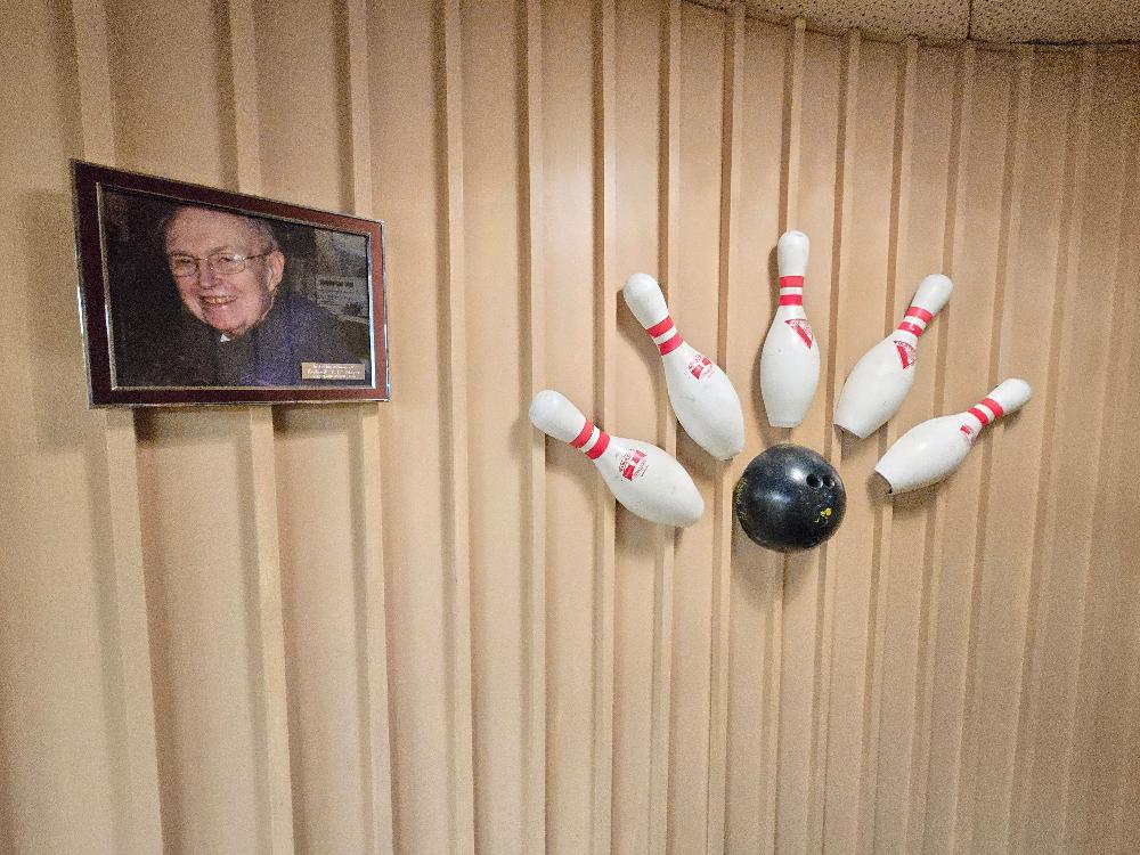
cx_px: 570
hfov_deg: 106.2
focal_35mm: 13
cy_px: 428
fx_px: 428
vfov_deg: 89.9
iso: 1250
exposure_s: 1/60
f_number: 2.2
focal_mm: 2.2
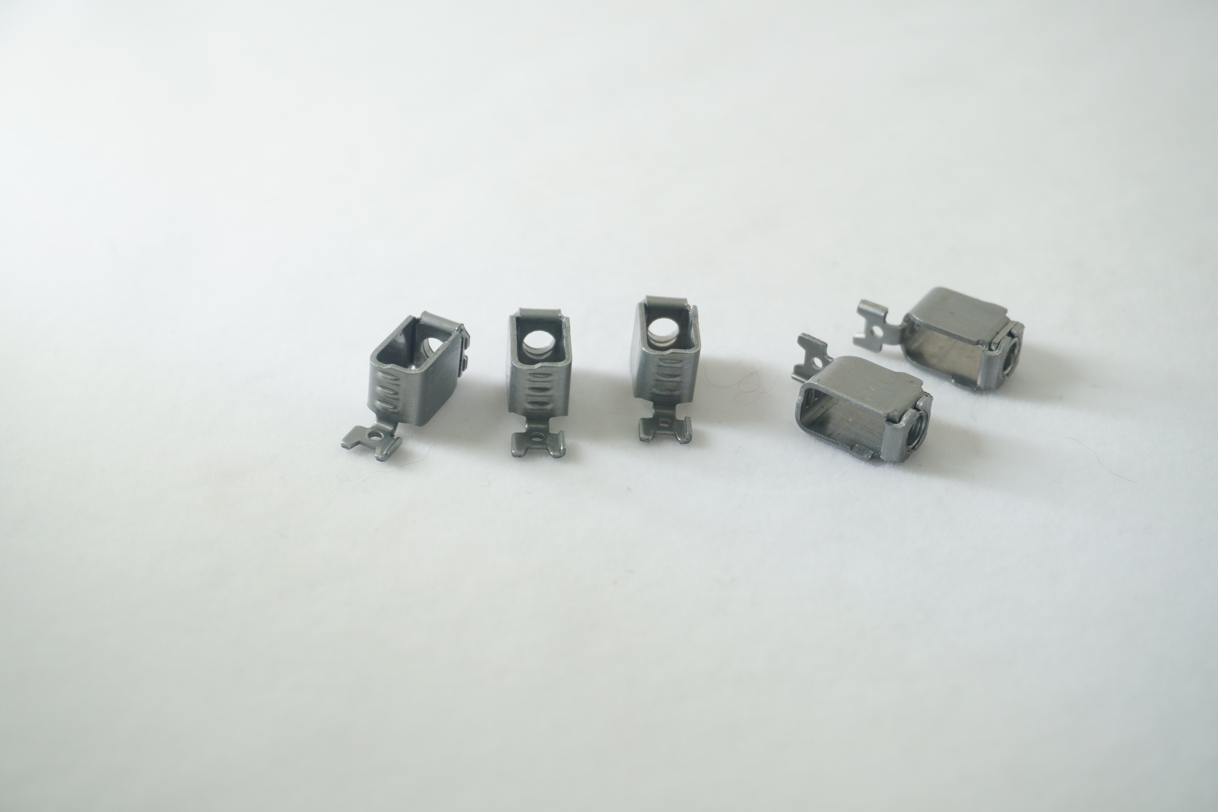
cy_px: 406
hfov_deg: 35.1
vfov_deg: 23.8
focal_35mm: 57
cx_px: 609
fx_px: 1928
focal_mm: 38
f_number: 6.3
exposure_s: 1/60
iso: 320
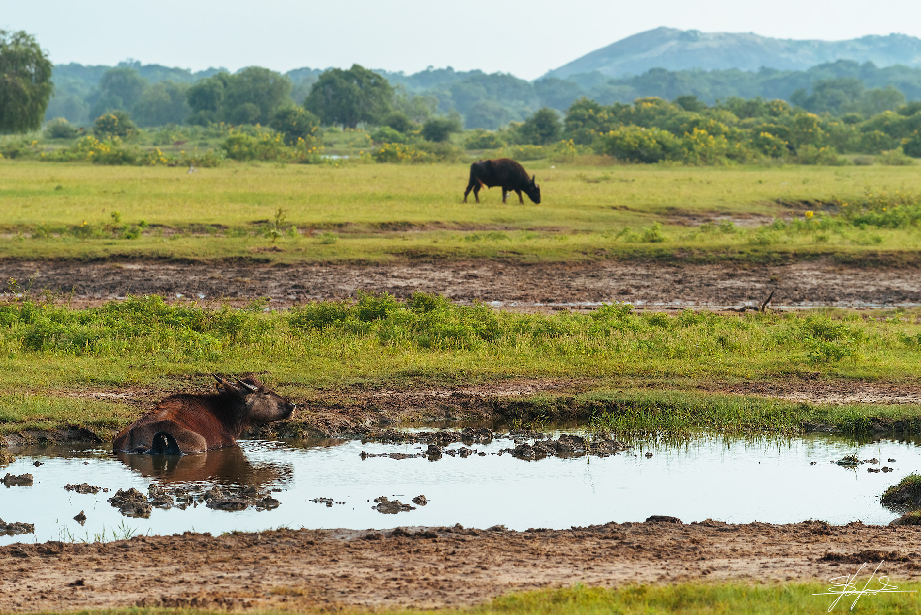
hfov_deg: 10.3
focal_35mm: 200
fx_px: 5118
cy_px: 308
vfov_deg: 6.9
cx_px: 460
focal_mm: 200
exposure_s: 1/800
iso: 250
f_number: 6.3
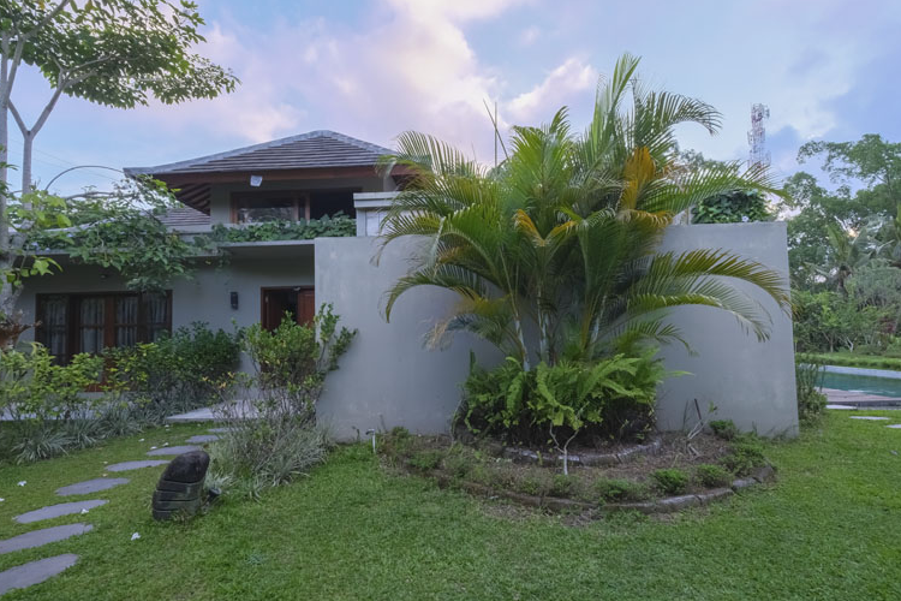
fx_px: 400
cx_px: 454
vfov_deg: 73.7
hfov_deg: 96.7
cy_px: 317
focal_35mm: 16
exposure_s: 1/6
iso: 200
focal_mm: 10
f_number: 13
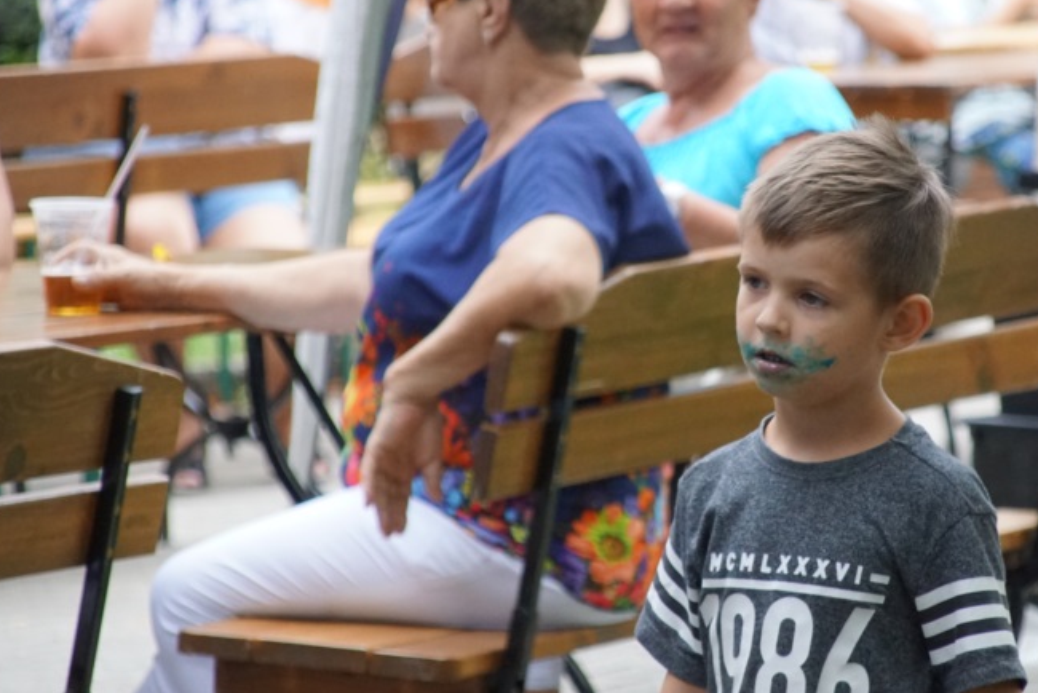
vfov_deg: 4.3
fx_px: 9317
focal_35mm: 323
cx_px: 762
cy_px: 360
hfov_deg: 6.4
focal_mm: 140
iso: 2000
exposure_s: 1/250
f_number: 5.6
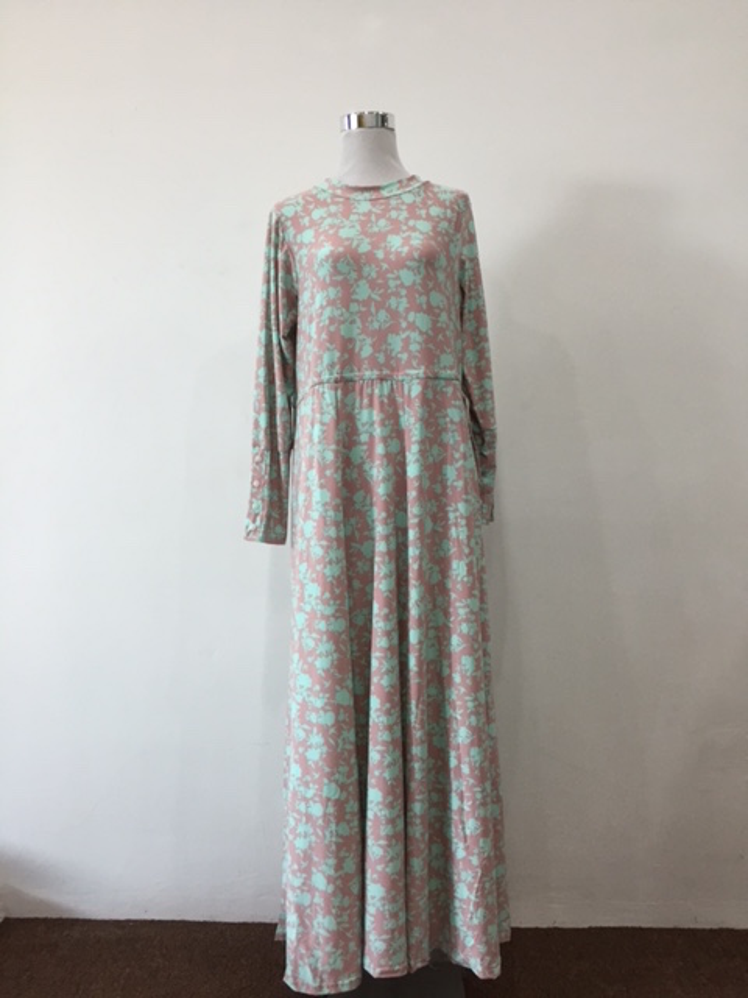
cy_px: 499
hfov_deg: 48.2
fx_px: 836
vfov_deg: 61.7
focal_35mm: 29
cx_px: 374
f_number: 2.2
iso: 64
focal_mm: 4.15
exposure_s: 1/33
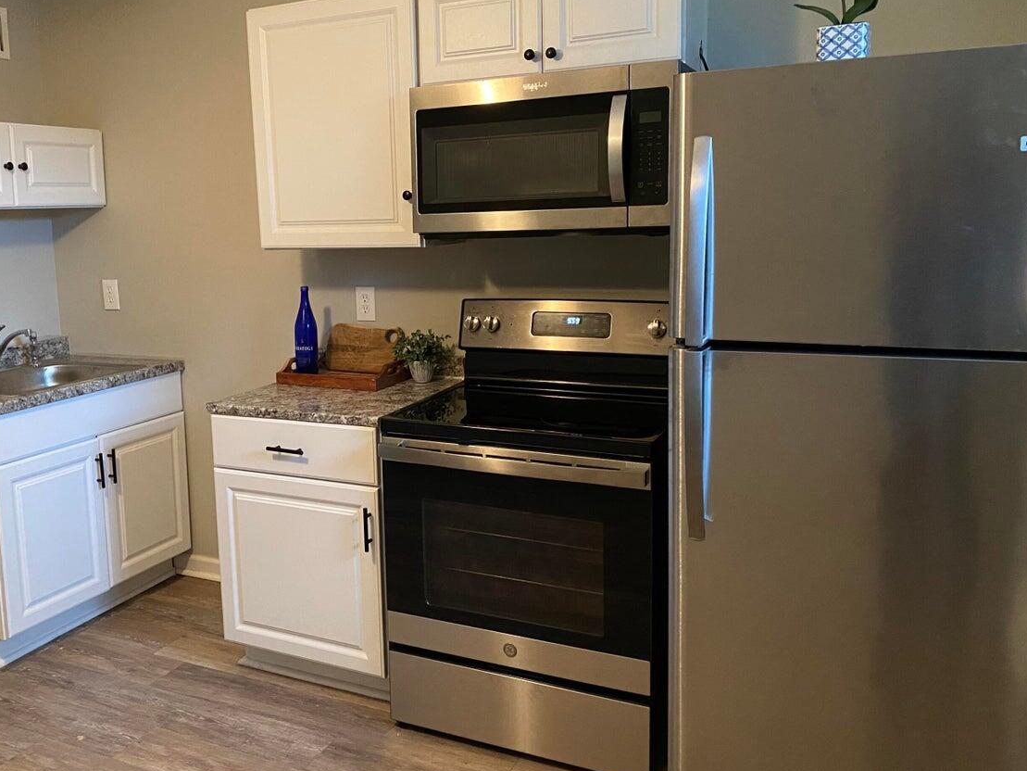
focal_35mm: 32
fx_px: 949
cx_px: 405
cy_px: 336
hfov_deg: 56.3
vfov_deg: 44.1
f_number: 1.8
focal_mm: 4.25
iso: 500
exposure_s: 1/40
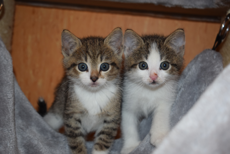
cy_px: 77
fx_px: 460
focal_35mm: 72
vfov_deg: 18.9
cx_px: 115
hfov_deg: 28.1
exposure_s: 1/60
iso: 640
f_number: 5.3
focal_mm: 48
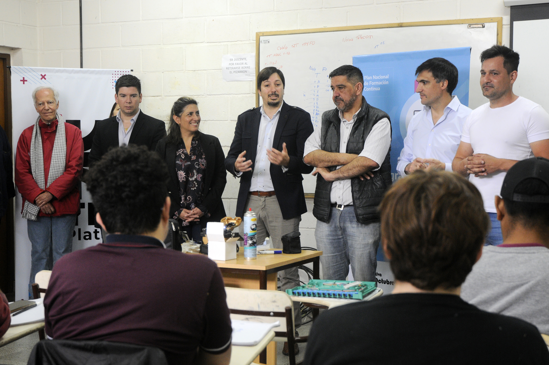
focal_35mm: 61
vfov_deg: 22.2
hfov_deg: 32.9
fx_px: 929
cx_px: 275
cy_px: 183
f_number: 4.2
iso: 800
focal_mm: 40
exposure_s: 1/40
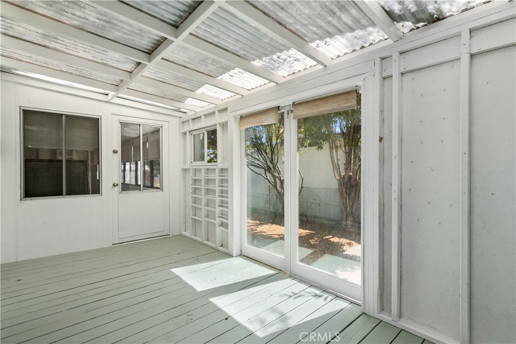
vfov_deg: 70.5
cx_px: 258
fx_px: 244
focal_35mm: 17
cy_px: 172
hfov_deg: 93.3
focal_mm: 17
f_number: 11
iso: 160
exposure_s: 1/15
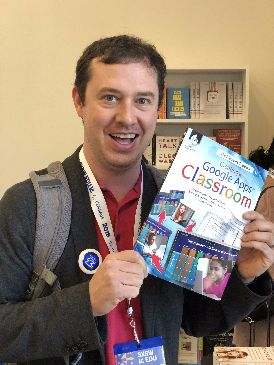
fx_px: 549
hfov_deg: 28.0
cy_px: 182
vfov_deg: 36.8
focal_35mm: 52
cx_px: 137
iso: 100
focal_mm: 6
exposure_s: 1/40
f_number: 2.4
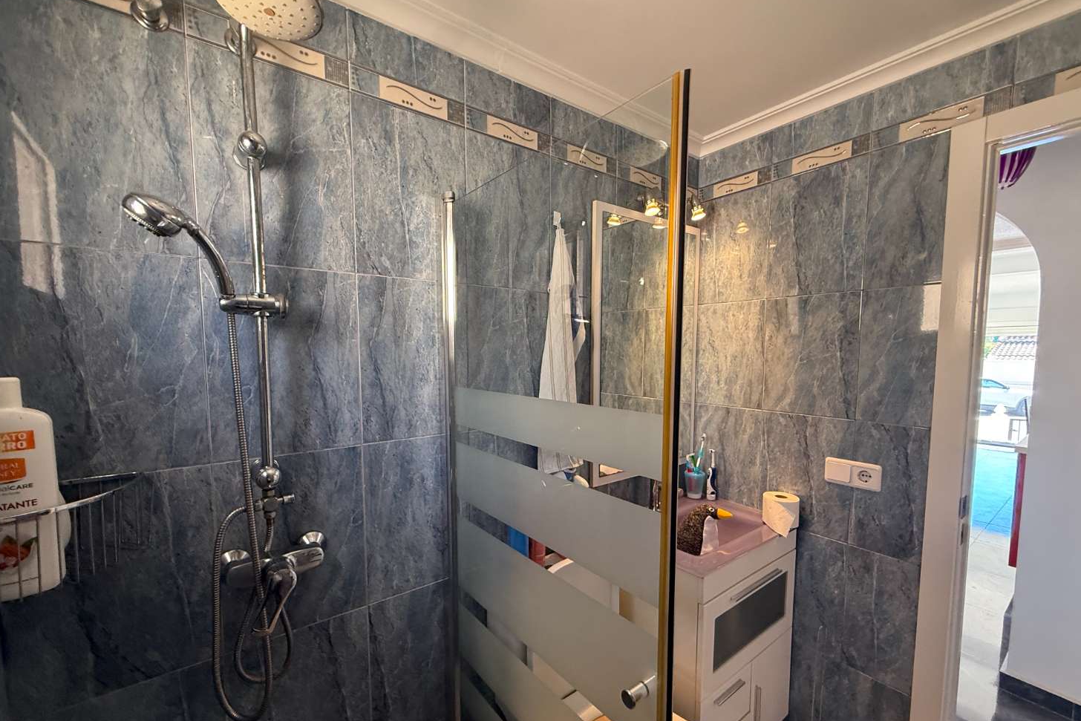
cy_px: 386
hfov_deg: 100.4
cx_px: 539
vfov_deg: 77.2
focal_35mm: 15
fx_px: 450
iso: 250
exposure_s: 1/100
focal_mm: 2.22
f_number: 2.2
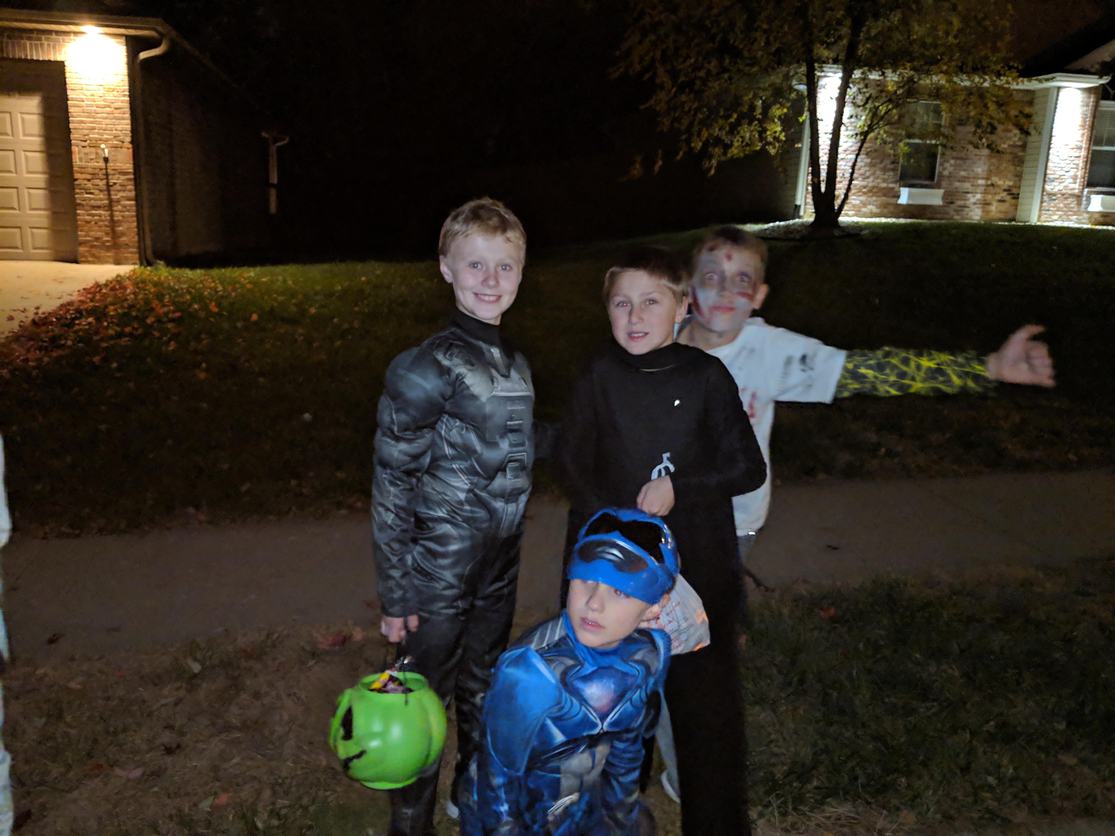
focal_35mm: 27
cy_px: 418
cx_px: 558
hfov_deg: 65.3
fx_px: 870
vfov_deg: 51.4
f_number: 1.8
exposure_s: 1/15
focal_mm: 4.44
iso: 1056
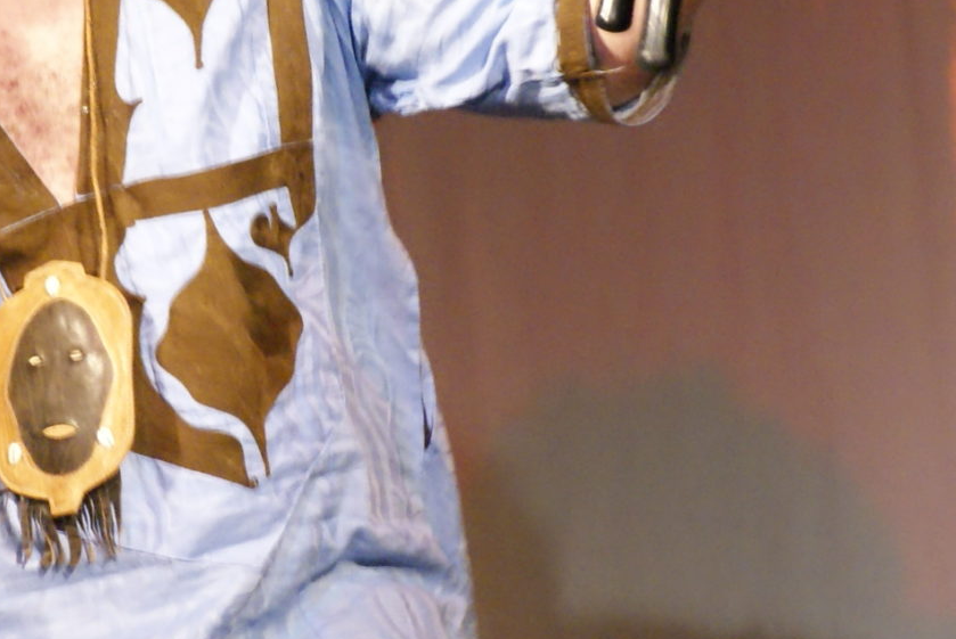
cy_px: 224
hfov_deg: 3.8
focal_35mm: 549
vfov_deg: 2.5
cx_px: 172
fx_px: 14591
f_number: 8
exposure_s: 1/50
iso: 1600
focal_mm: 120
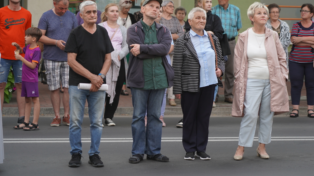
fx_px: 1016
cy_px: 65
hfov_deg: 17.6
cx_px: 170
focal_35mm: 122
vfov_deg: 9.9
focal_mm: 105
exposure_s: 1/160
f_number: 4
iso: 400
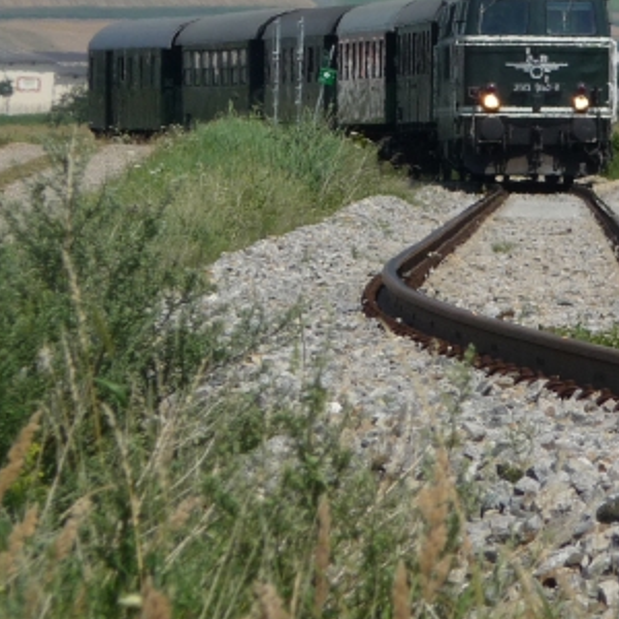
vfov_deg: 2.6
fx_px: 13514
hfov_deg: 2.6
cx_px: 588
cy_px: 31
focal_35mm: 668
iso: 100
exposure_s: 1/1000
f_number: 4.9
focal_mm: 44
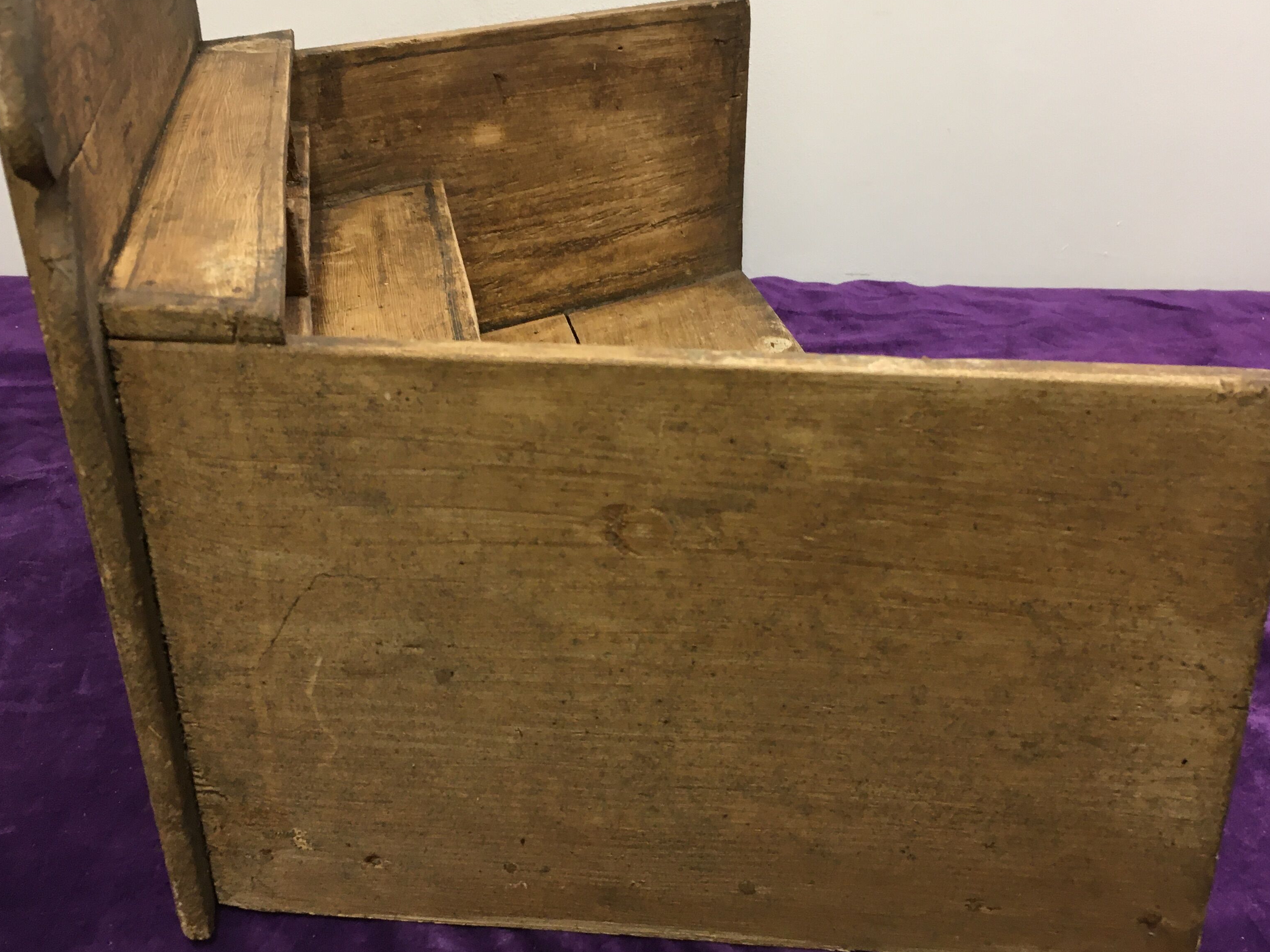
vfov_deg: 37.7
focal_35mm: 38
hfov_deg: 49.0
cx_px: 665
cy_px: 453
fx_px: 1394
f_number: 2.2
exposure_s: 1/33
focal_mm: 4.15
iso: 100
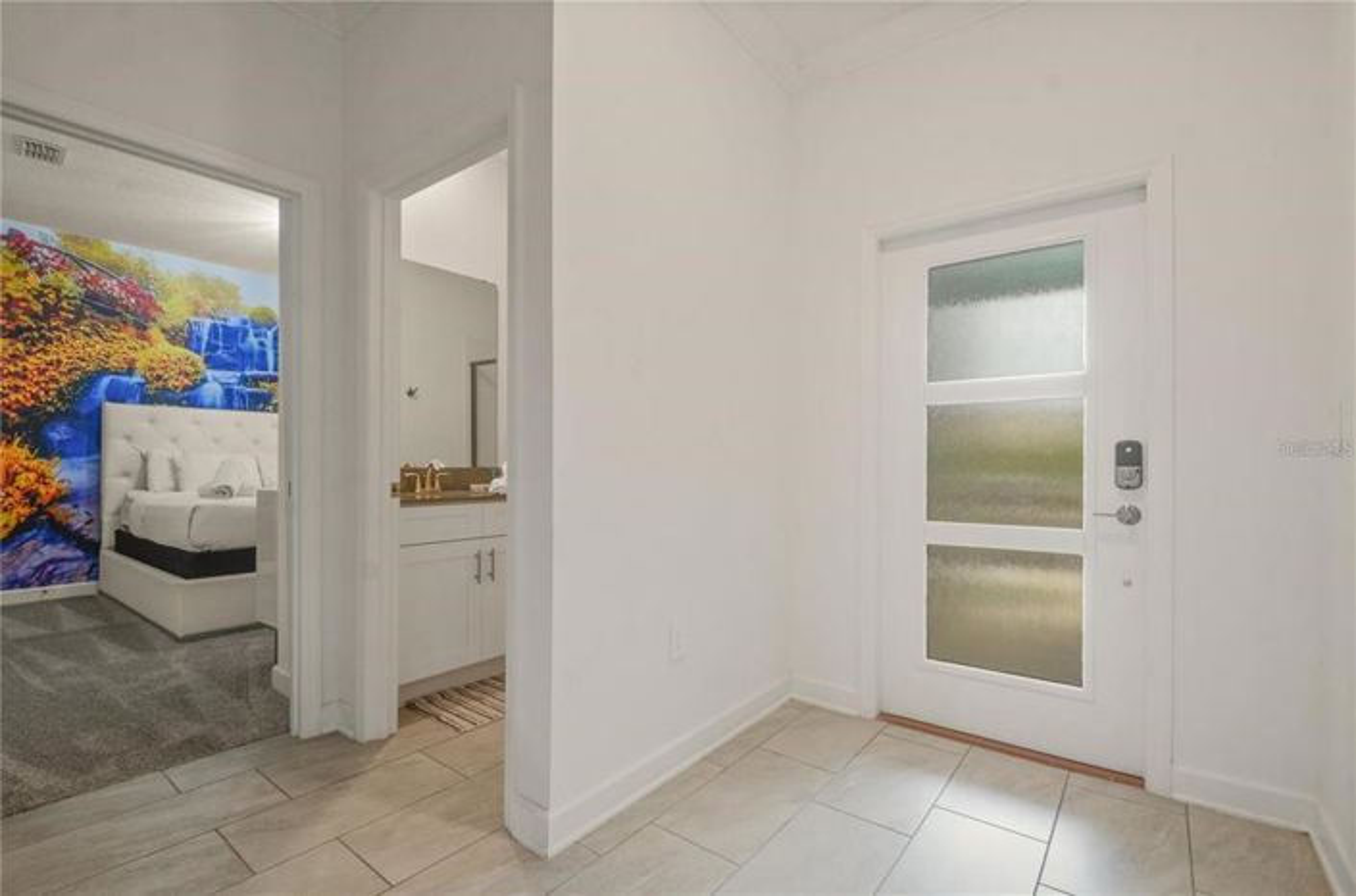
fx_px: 563
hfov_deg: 100.5
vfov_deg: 77.0
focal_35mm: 15
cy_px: 448
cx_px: 678
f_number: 8
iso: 200
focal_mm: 10
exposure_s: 1/5
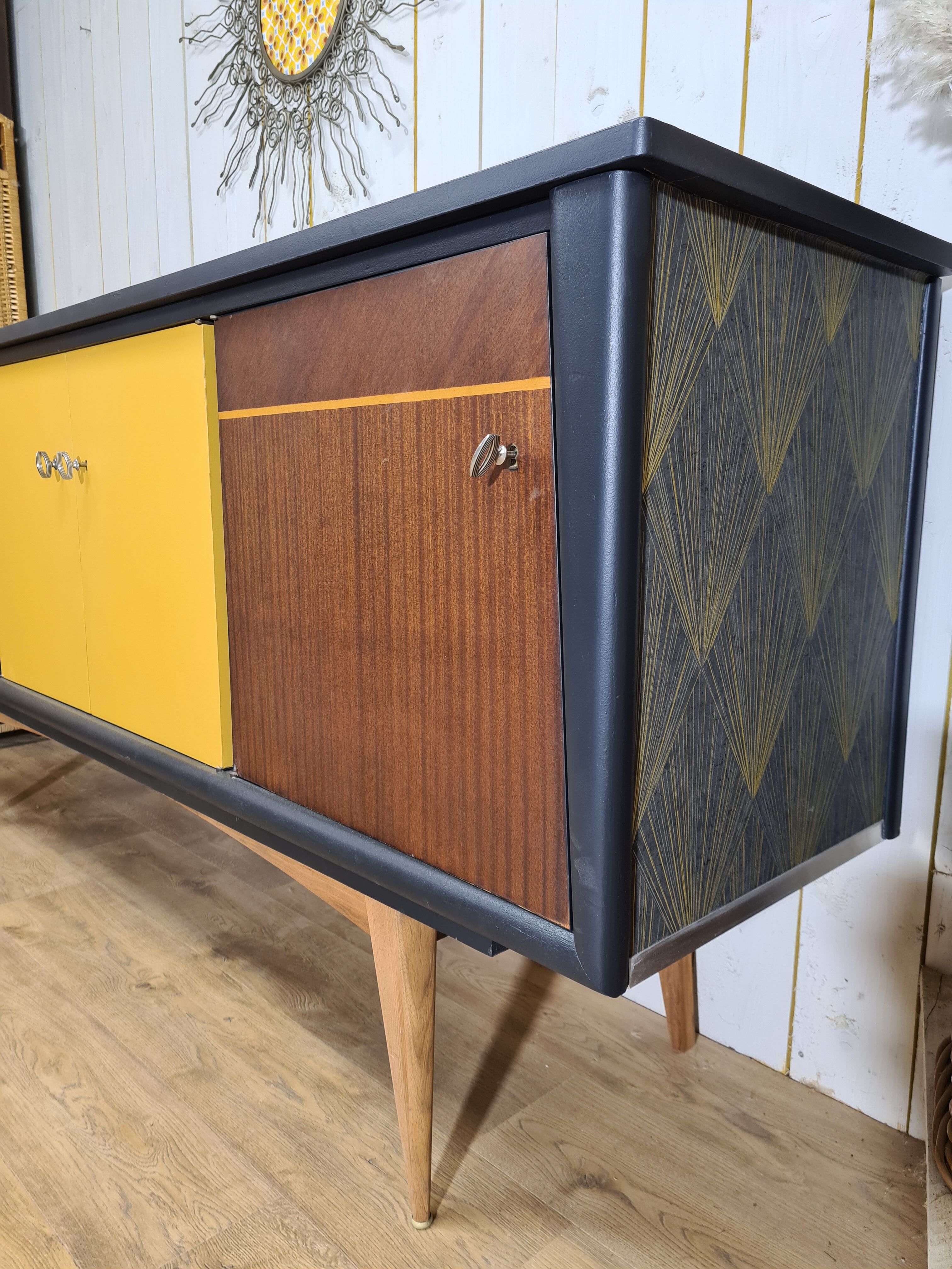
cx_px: 476
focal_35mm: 26
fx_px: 953
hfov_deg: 53.1
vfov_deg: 67.3
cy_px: 634
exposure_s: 1/50
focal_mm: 5.4
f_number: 1.8
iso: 125
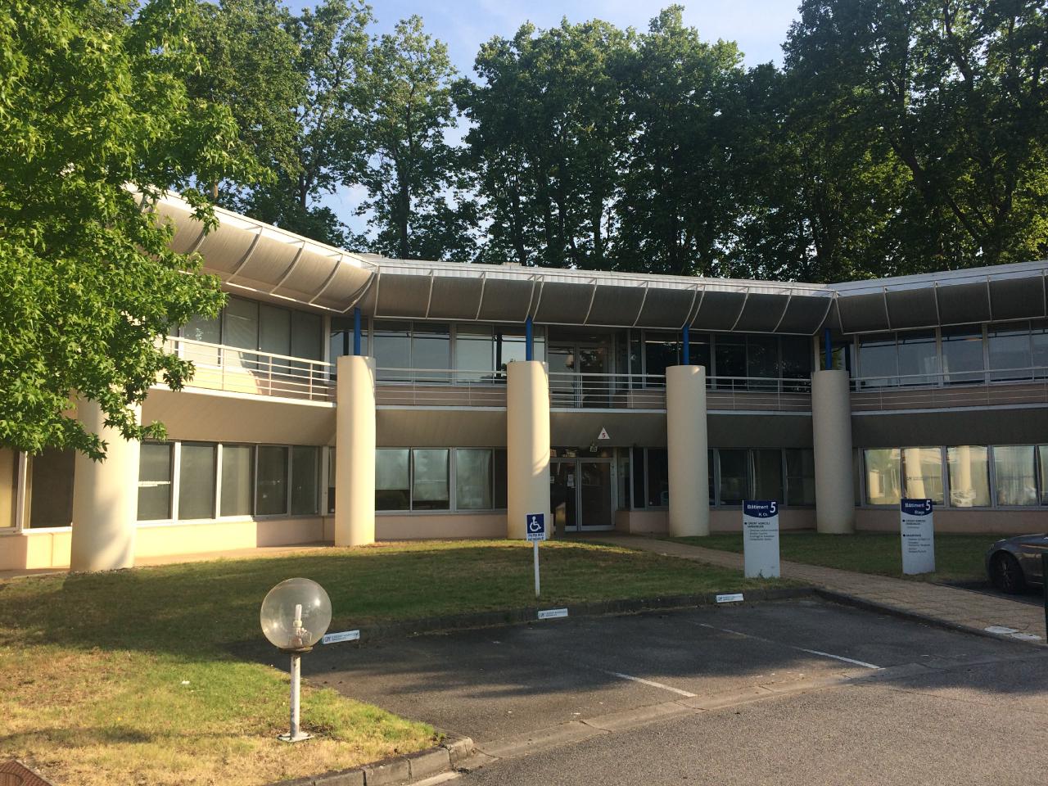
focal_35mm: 29
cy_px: 393
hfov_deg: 61.7
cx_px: 524
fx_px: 878
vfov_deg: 48.2
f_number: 2.2
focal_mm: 4.15
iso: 32
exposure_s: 1/1172
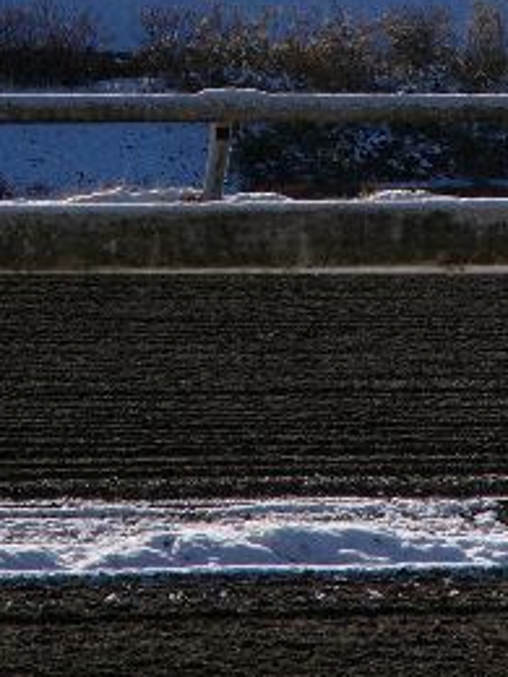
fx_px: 9979
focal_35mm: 510
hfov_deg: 2.9
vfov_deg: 3.9
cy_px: 89
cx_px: 557
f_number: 8
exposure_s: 1/2000
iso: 100
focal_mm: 34.4
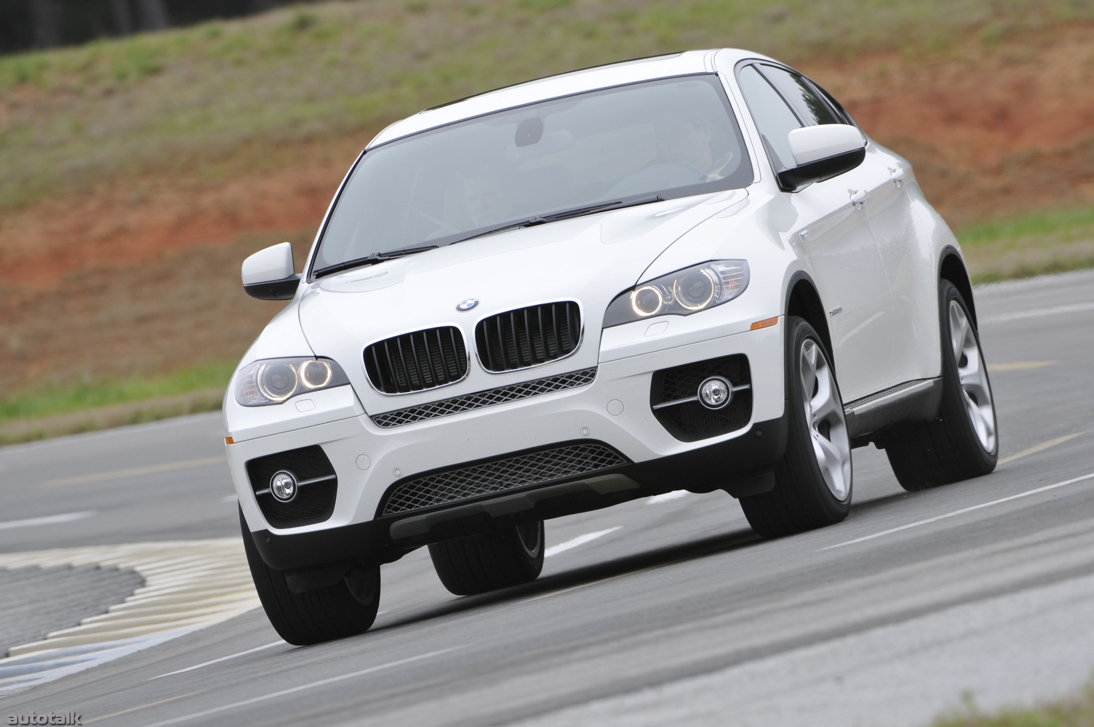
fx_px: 15936
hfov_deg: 3.9
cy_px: 364
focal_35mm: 525
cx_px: 547
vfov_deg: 2.6
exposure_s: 1/500
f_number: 5
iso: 200
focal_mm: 350
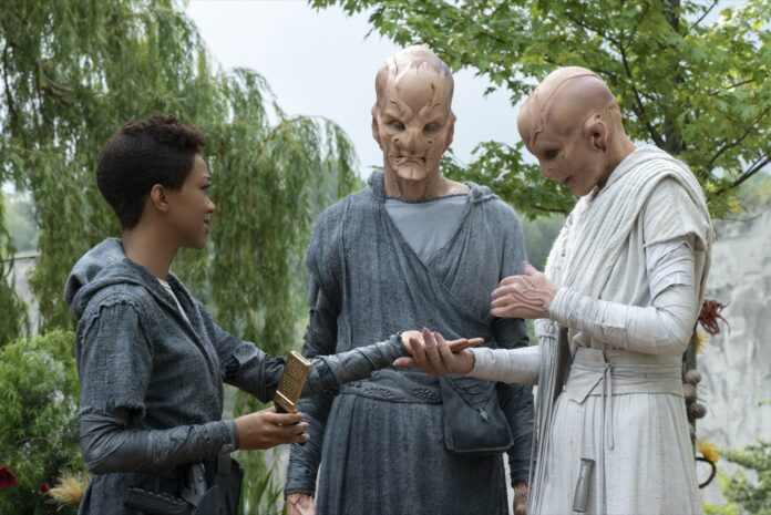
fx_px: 2314
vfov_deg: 12.7
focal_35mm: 108
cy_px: 258
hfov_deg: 18.9
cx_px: 386
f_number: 13
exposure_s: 1/250
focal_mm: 108
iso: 640
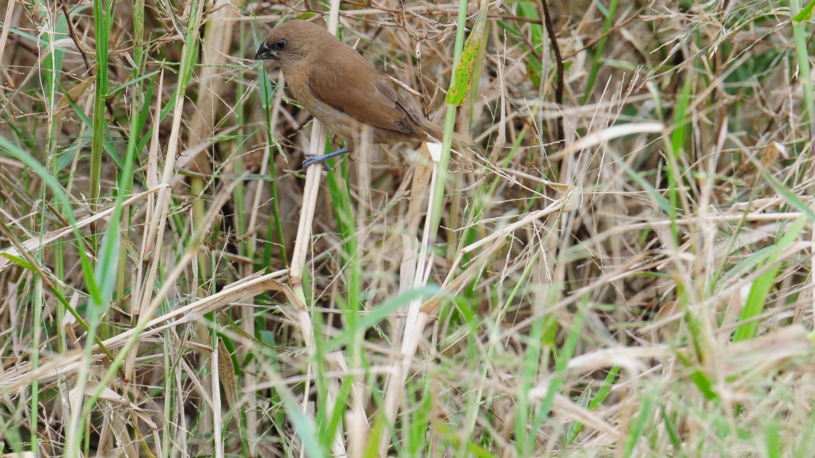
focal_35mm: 1267
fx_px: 27381
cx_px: 346
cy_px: 82
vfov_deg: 1.0
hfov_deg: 1.7
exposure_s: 1/250
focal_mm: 500
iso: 250
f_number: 6.3
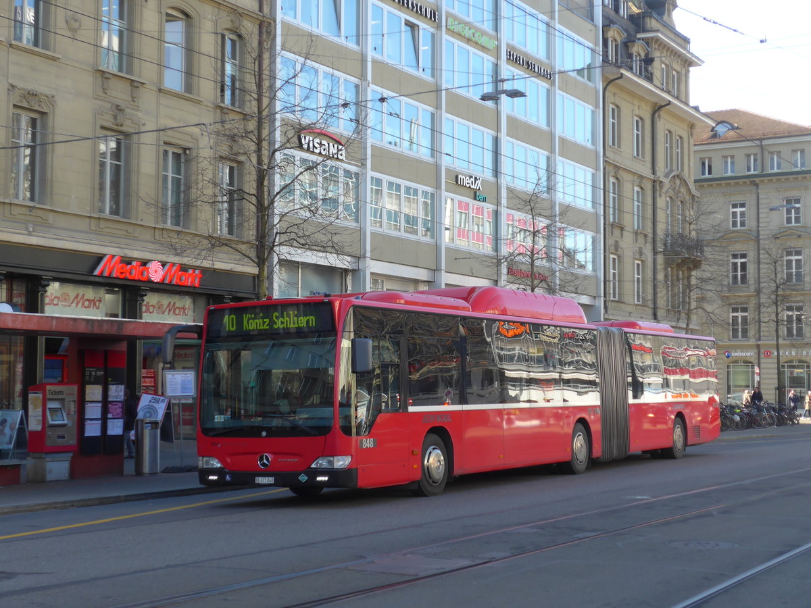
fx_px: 1382
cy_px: 304
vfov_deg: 24.8
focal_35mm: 59
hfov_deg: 32.7
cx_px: 406
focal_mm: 12
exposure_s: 1/250
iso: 125
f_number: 3.5
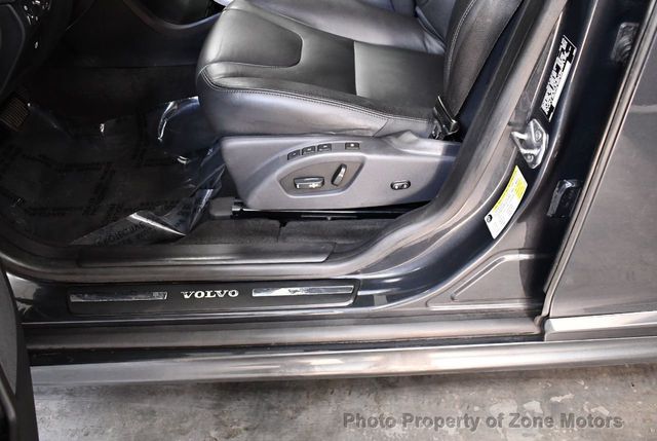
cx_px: 328
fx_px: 658
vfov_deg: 37.0
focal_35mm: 36
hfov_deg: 53.1
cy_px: 220
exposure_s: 1/125
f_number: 3.5
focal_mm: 18
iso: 3200
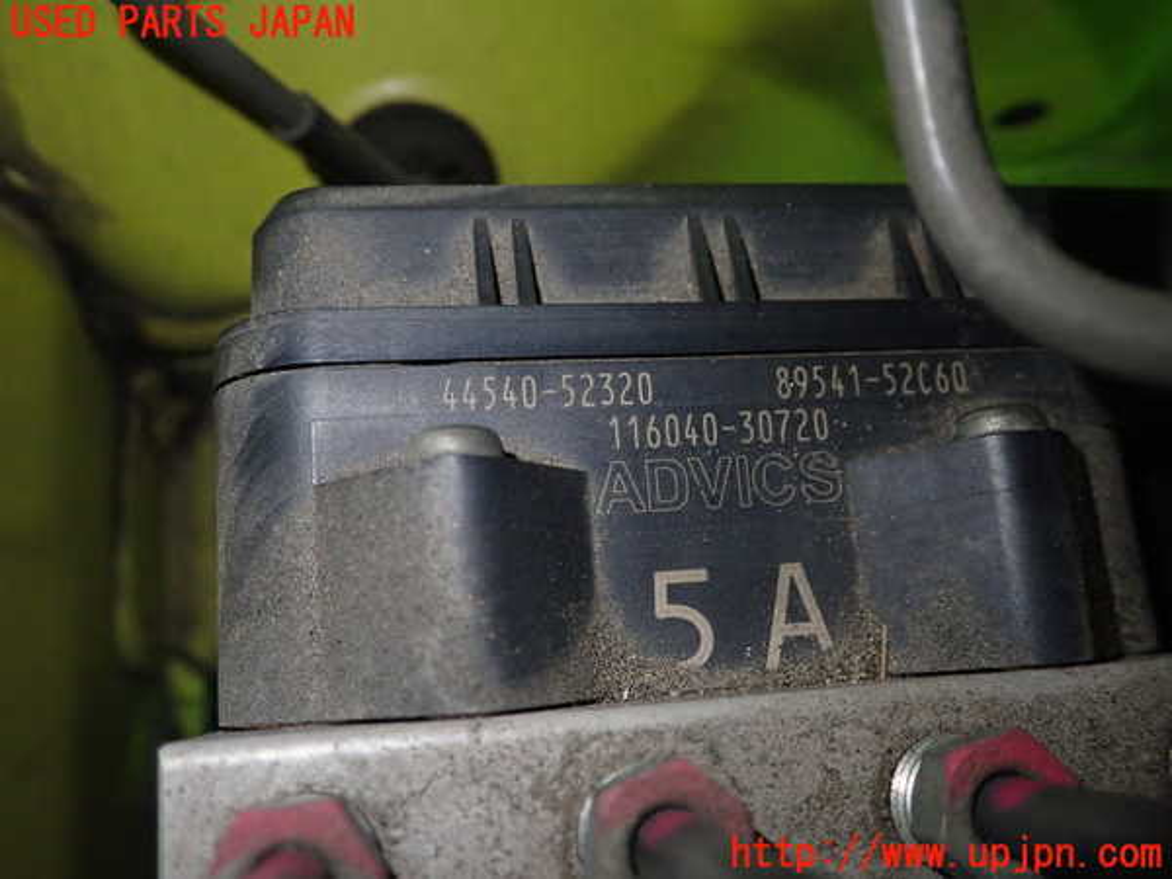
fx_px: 1016
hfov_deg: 60.0
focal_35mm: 30
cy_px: 440
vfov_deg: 46.8
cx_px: 586
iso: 400
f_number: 2.3
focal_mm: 5.5
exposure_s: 1/125
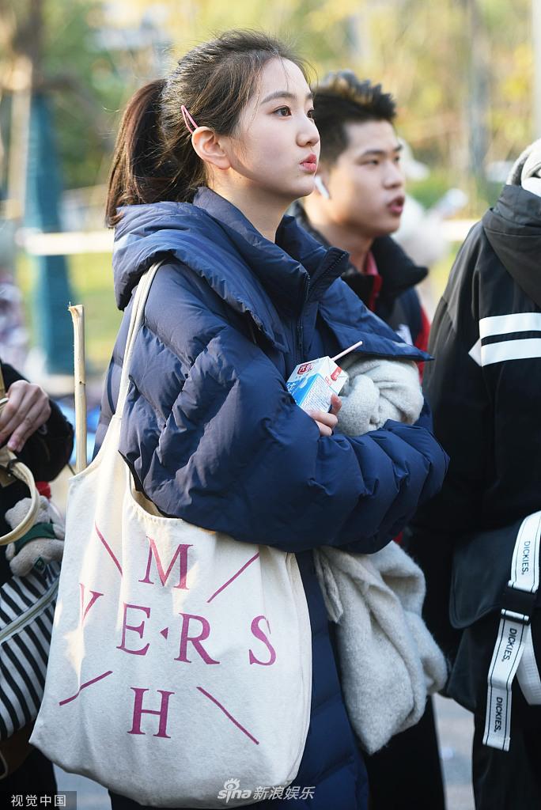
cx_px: 270
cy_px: 405
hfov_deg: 13.7
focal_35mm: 100
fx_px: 2251
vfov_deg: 20.4
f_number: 3.5
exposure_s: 1/200
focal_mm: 100
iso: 100
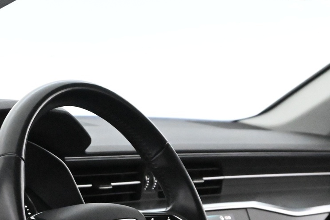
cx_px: 175
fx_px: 1375
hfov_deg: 13.7
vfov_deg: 9.1
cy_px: 222
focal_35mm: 150
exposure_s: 1/80
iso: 14400
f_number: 6
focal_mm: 46
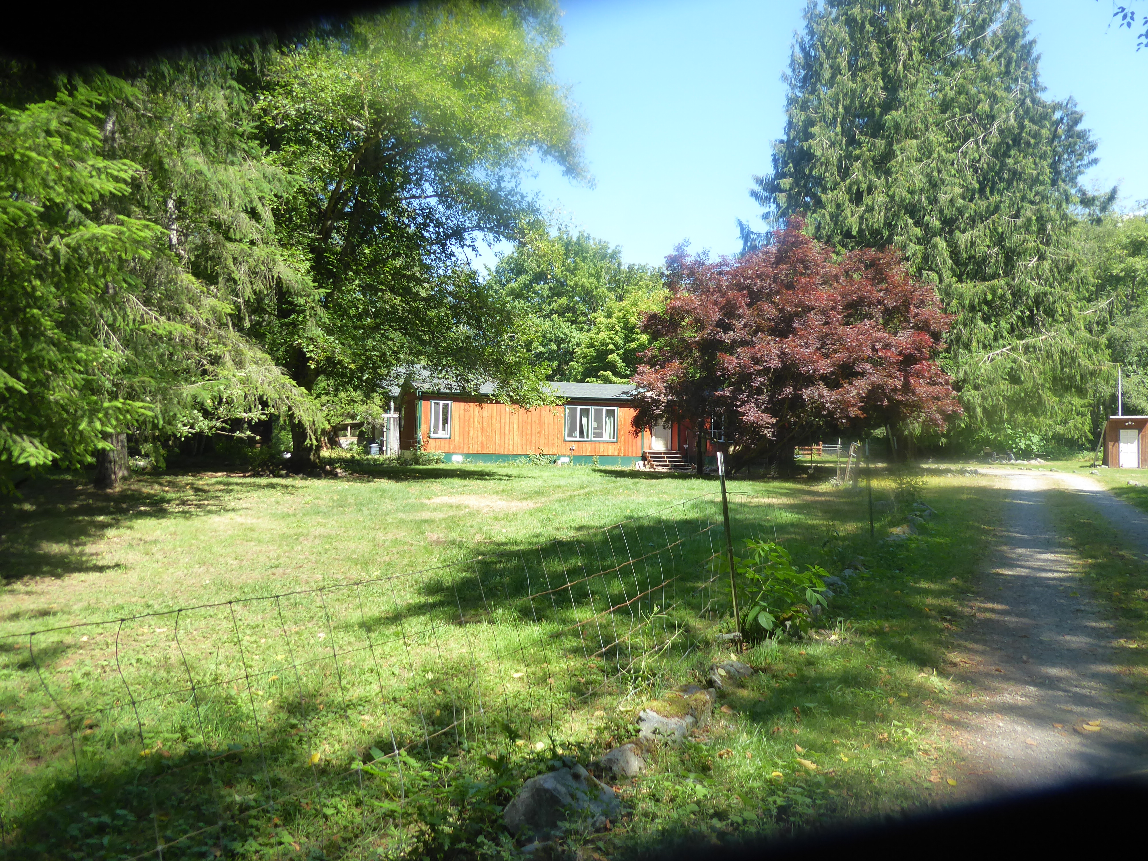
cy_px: 430
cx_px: 574
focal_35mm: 25
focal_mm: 4.3
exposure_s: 1/200
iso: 125
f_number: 3.3
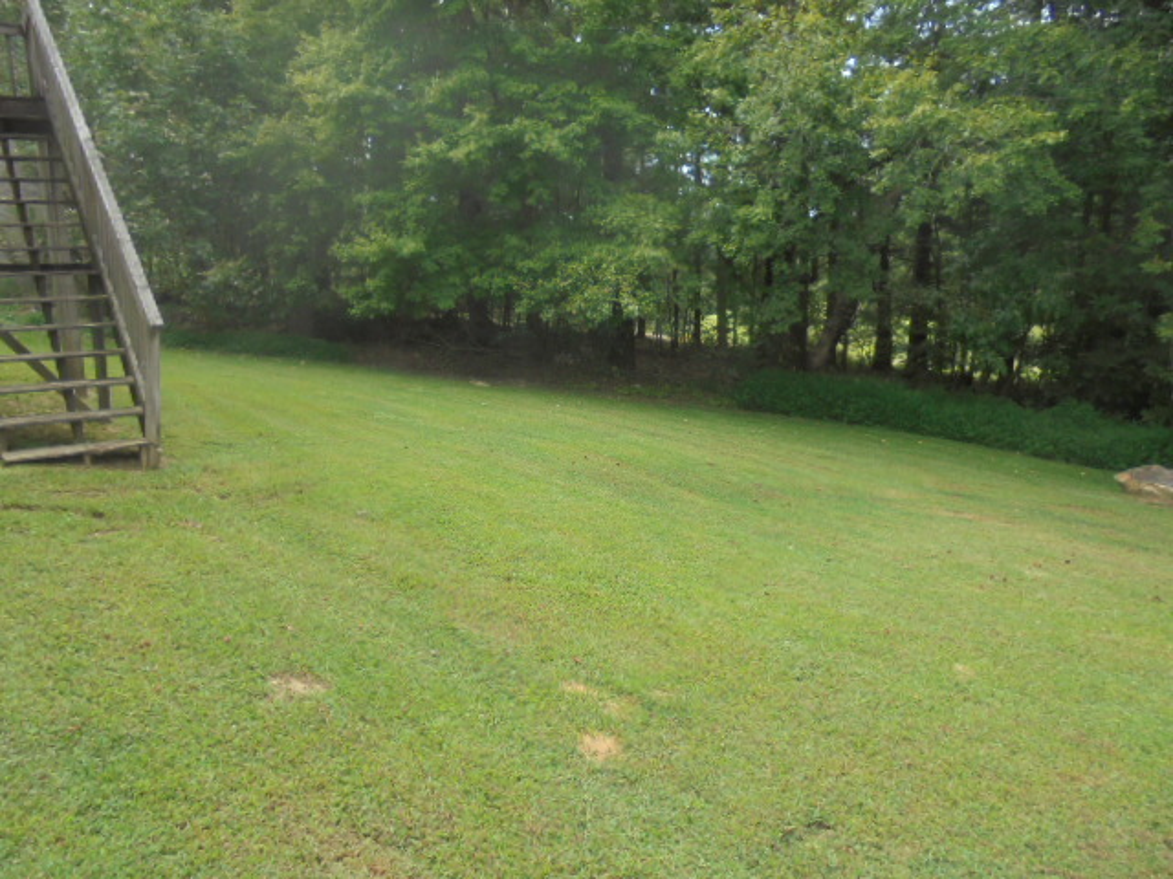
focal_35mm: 26
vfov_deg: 53.1
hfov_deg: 67.3
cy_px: 440
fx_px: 881
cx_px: 586
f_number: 3.5
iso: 100
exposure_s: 1/200
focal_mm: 4.6
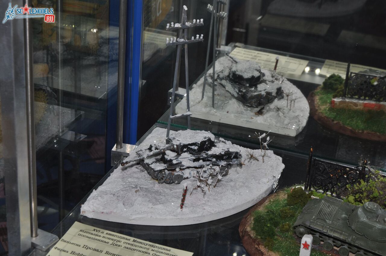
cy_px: 128
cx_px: 193
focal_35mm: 75
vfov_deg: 18.1
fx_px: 803
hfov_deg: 27.0
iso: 200
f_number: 13
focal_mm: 50
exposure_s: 1/200
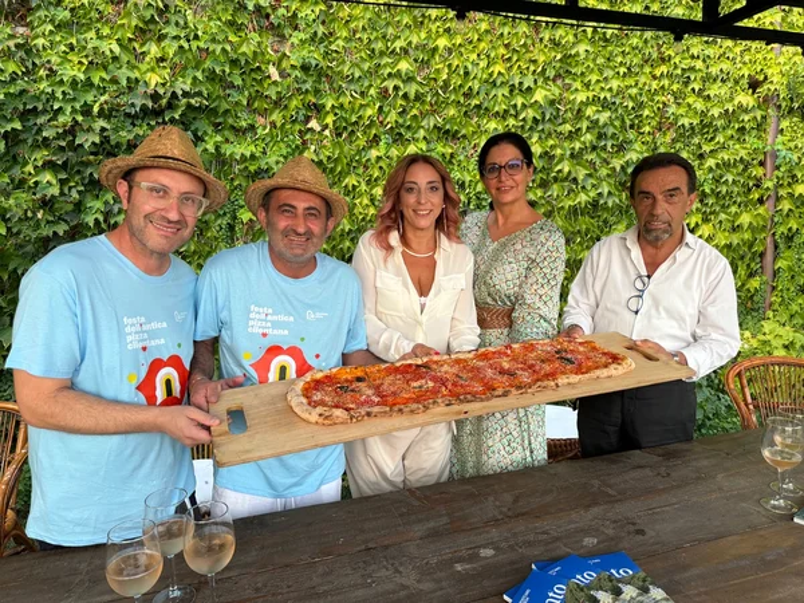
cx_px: 402
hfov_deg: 71.6
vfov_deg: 56.8
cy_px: 302
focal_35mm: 24
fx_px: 557
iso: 200
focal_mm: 6.76
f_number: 1.78
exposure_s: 1/103
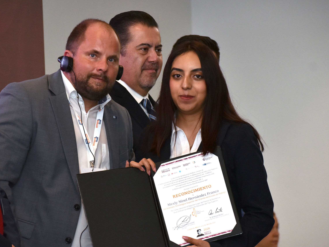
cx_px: 157
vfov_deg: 6.8
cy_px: 124
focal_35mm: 220
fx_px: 2087
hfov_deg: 9.0
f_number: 6.3
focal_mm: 135
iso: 500
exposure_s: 1/200
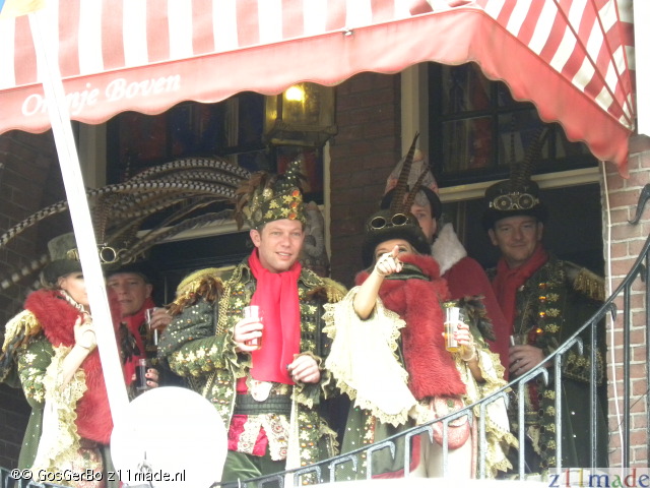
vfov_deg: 6.0
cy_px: 244
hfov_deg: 8.0
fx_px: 4638
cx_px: 325
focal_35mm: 247
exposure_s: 1/67.7
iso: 400
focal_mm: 44
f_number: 4.5
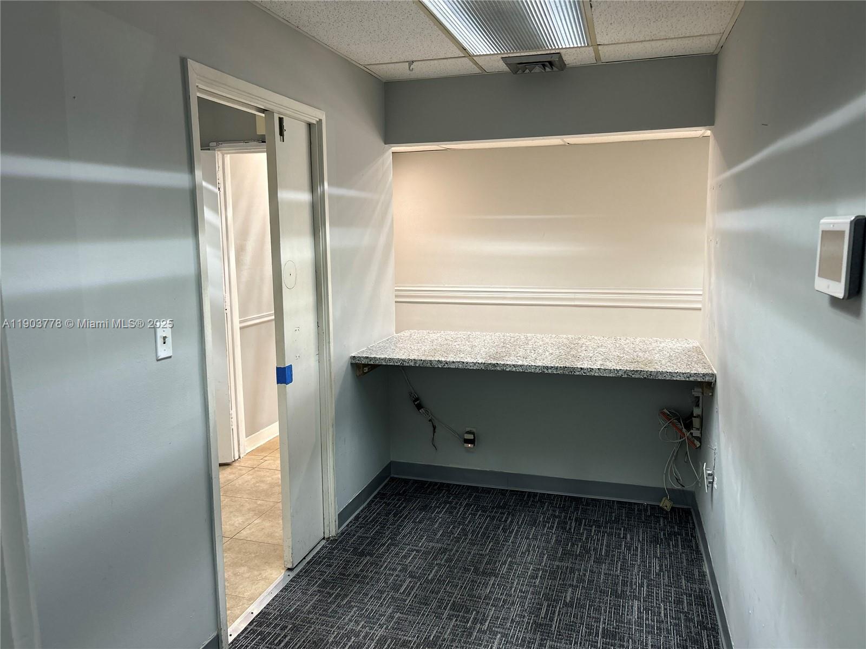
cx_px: 433
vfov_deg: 53.1
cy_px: 324
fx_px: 650
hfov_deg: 67.3
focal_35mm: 26
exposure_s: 1/120
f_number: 1.5
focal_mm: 5.7
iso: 125
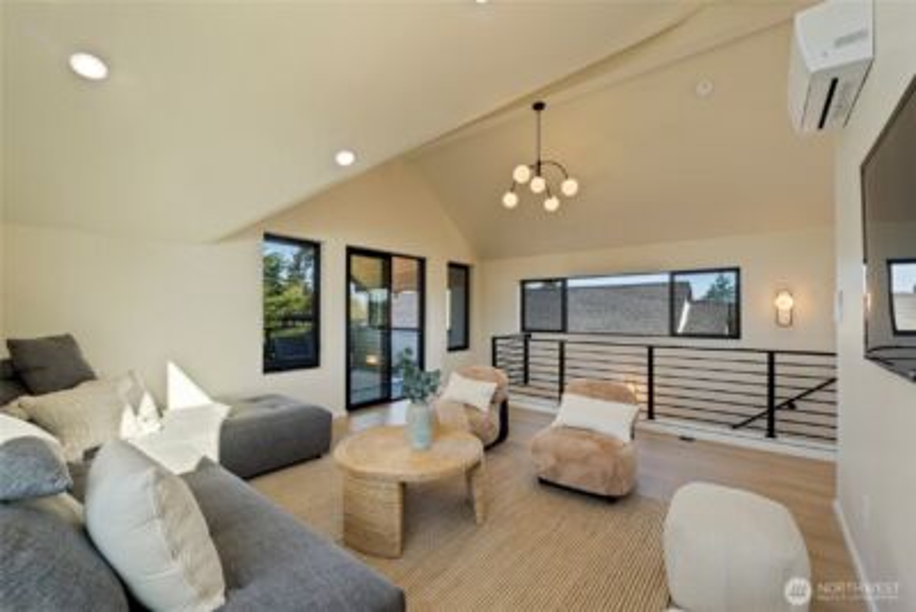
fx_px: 382
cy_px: 306
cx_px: 458
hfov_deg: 100.4
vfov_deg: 77.4
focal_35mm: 15
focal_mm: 10
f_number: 9
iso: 250
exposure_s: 1/25
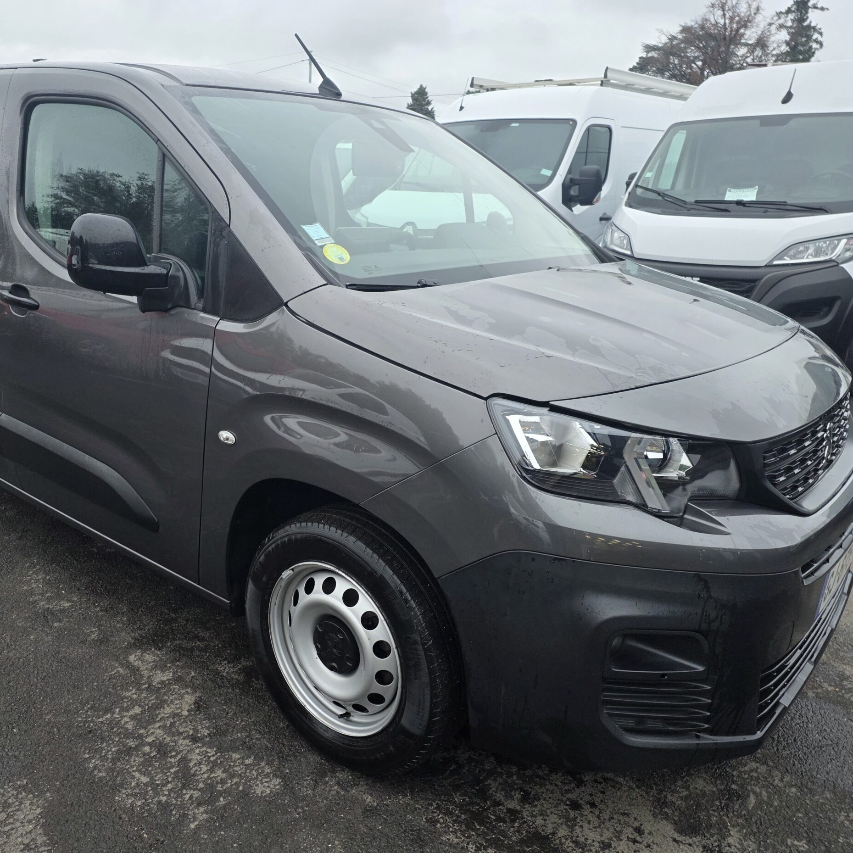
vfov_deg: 57.3
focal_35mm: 28
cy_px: 428
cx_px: 335
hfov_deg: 56.8
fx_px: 781
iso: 160
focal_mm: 6.25
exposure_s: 1/180
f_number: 1.7
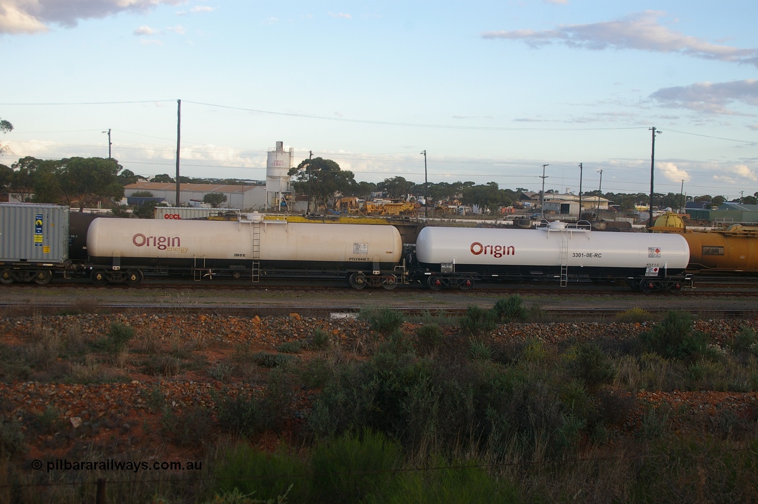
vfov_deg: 29.8
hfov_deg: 43.6
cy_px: 252
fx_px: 947
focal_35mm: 45
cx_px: 379
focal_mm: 30
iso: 200
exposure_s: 1/125
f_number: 8
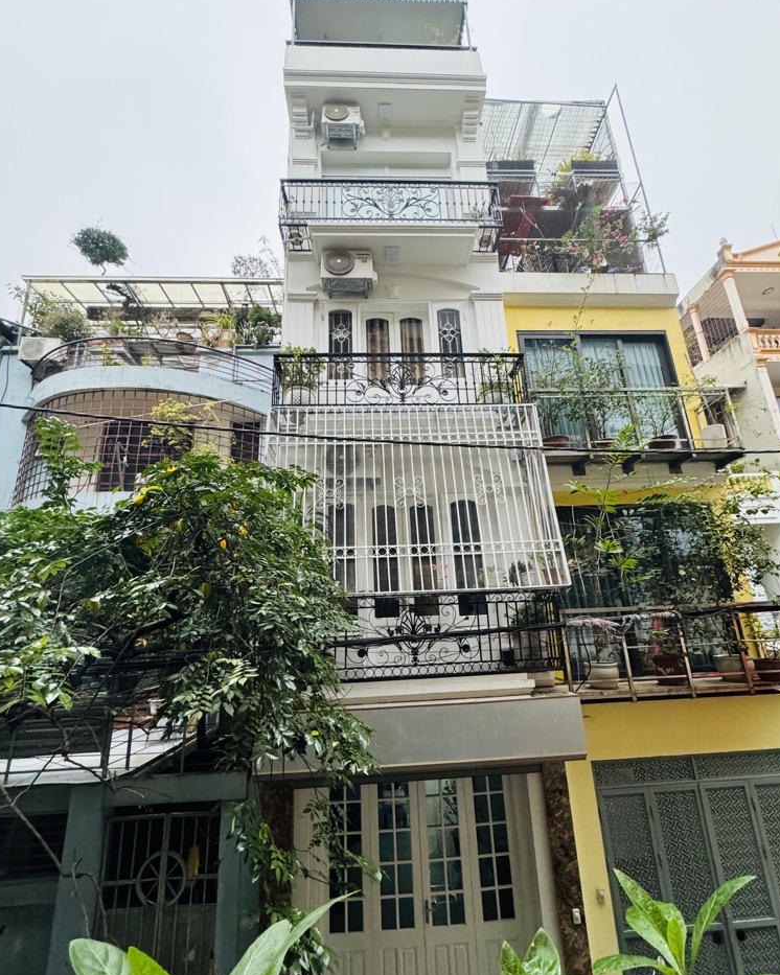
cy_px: 513
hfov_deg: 84.0
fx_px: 433
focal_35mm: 15
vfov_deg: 96.7
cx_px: 393
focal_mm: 2.22
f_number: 2.2
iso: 400
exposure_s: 1/60
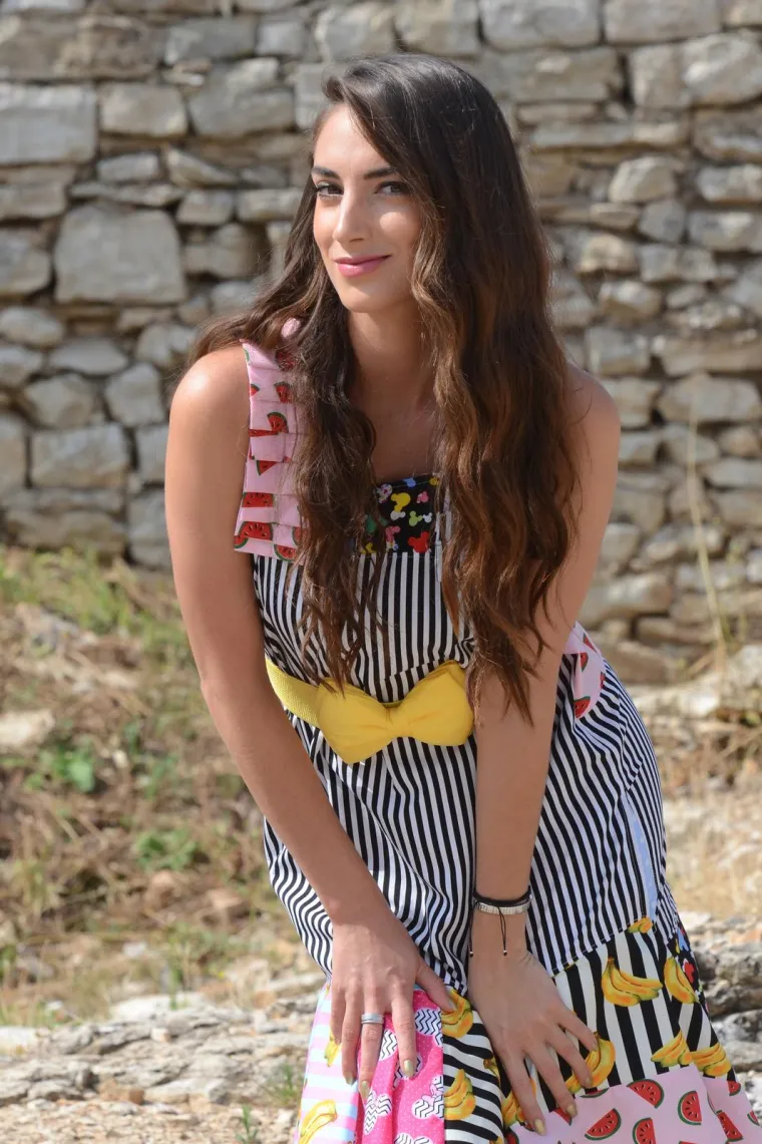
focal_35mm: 202
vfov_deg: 10.2
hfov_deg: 6.8
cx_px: 381
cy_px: 572
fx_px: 6433
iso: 500
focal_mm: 135
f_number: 8
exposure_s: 1/1000
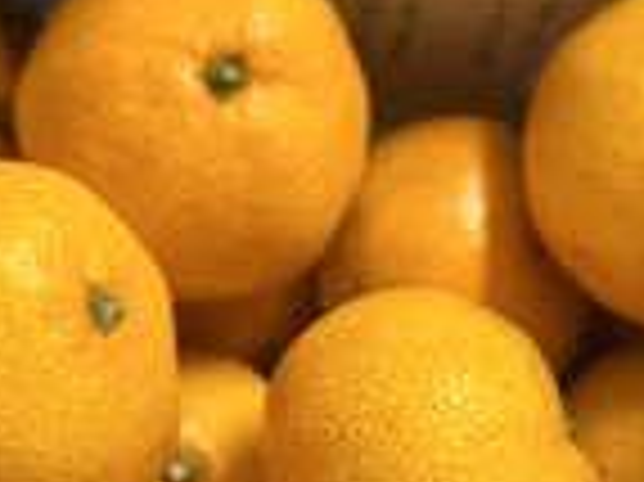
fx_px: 2491
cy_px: 221
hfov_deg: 14.7
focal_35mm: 134
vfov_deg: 11.0
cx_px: 216
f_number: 1.78
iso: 320
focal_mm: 6.86
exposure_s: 1/50
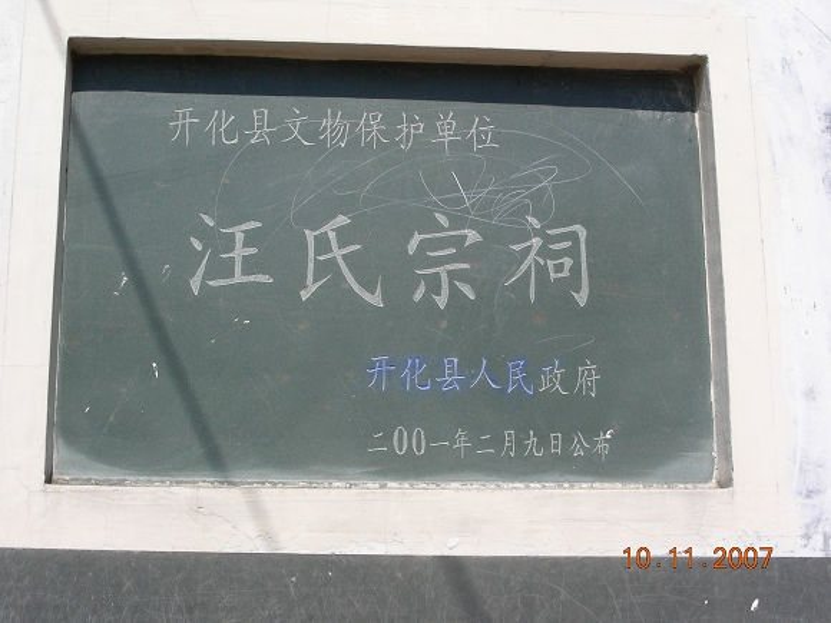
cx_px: 416
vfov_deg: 27.5
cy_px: 312
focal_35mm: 53
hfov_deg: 36.2
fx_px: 1272
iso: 50
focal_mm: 8.8
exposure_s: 1/479
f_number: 5.6
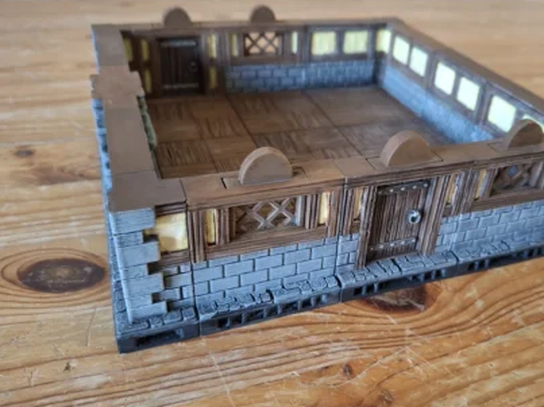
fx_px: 487
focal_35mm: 31
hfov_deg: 57.9
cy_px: 200
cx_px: 325
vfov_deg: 45.4
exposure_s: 1/50
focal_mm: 4.69
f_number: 1.8
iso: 250
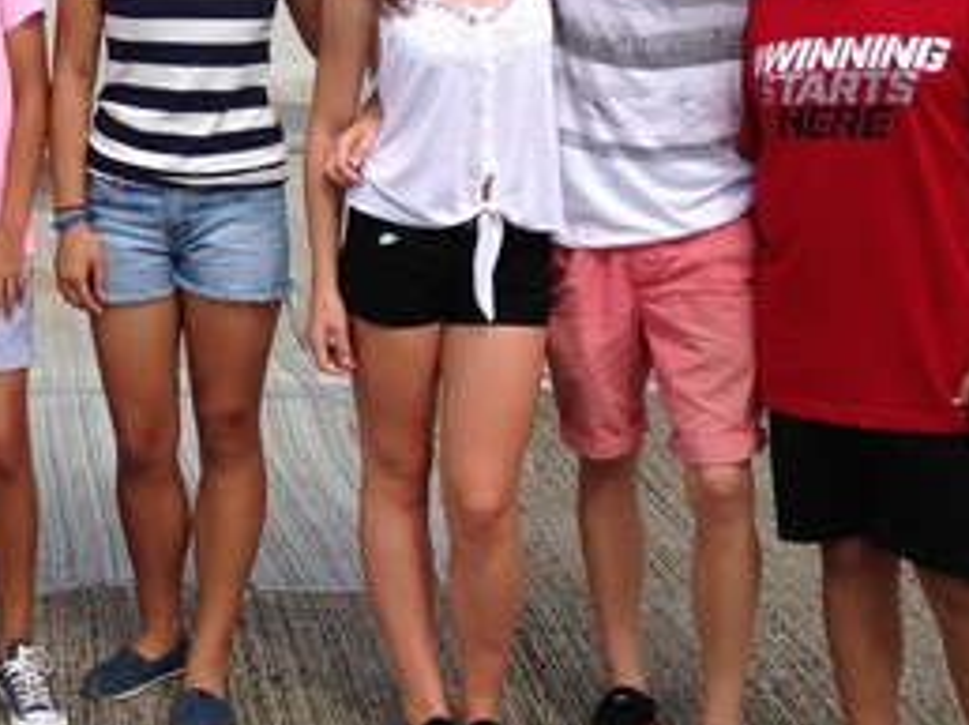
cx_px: 19
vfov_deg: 17.7
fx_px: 2293
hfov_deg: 23.0
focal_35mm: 82
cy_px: 68
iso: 50
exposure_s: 1/821
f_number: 2.4
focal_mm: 4.12
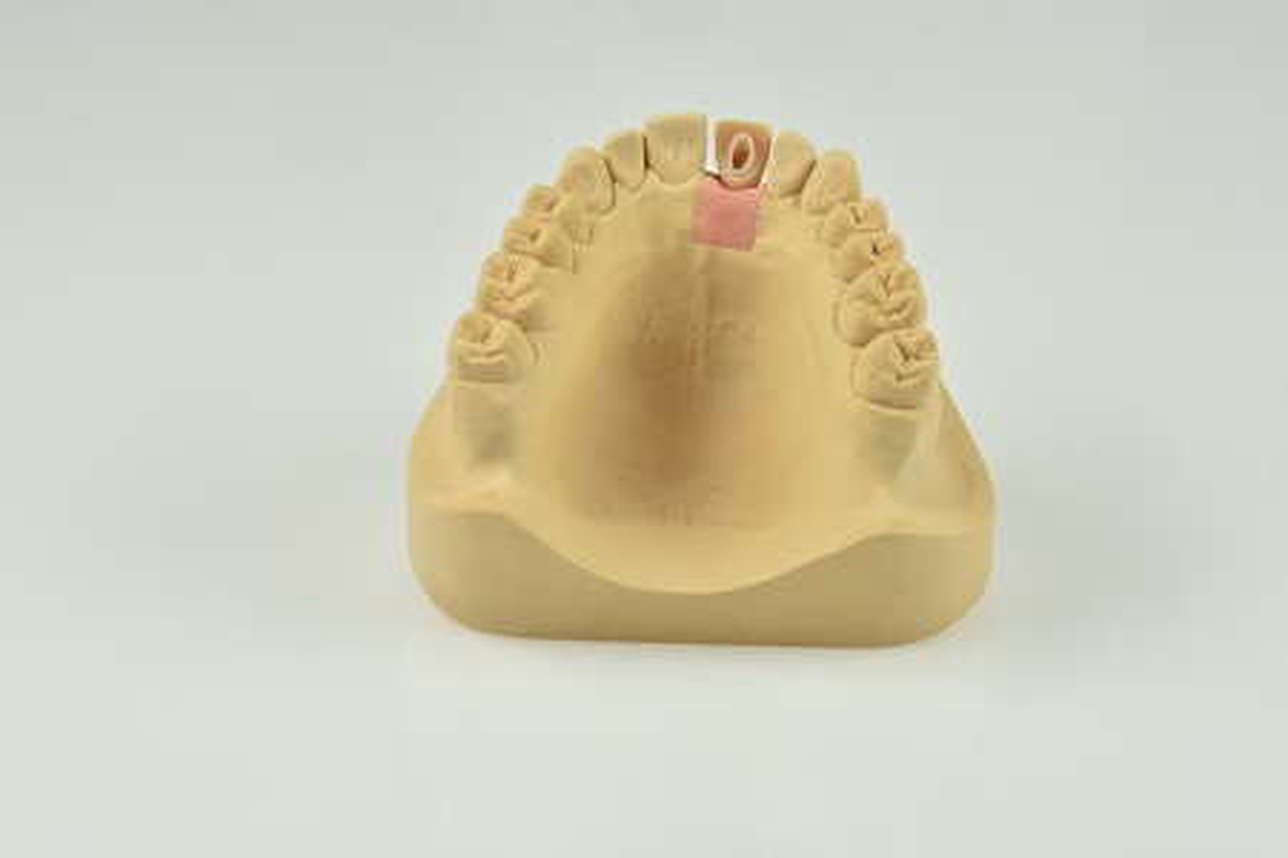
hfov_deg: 19.5
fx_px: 3756
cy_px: 429
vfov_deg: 13.0
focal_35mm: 105
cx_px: 644
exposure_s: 1/13
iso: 200
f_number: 36
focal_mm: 105
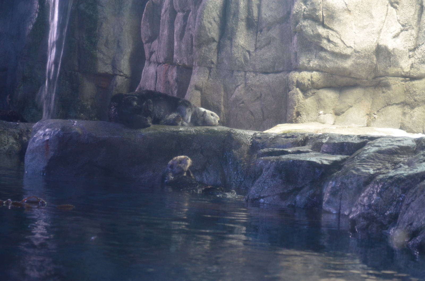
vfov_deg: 16.5
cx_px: 212
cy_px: 140
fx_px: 972
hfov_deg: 24.7
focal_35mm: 82
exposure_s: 1/30
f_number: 5.6
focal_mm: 55
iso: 1100
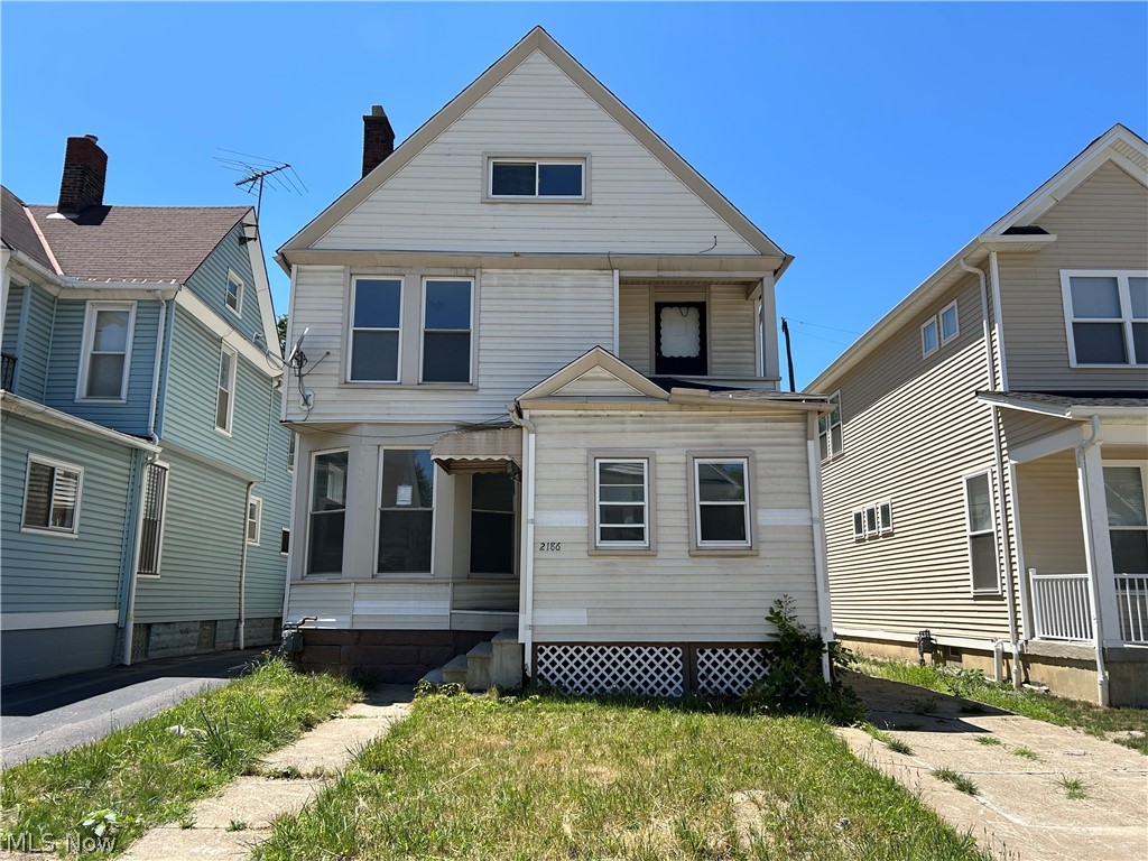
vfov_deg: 53.1
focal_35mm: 26
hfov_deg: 67.3
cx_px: 574
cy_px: 430
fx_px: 862
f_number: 1.5
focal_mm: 5.7
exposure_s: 1/3356
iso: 50
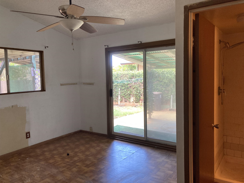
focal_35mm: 28
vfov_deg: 49.7
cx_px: 122
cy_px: 92
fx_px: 197
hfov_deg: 63.4
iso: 100
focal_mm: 3.99
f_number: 1.8
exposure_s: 1/60
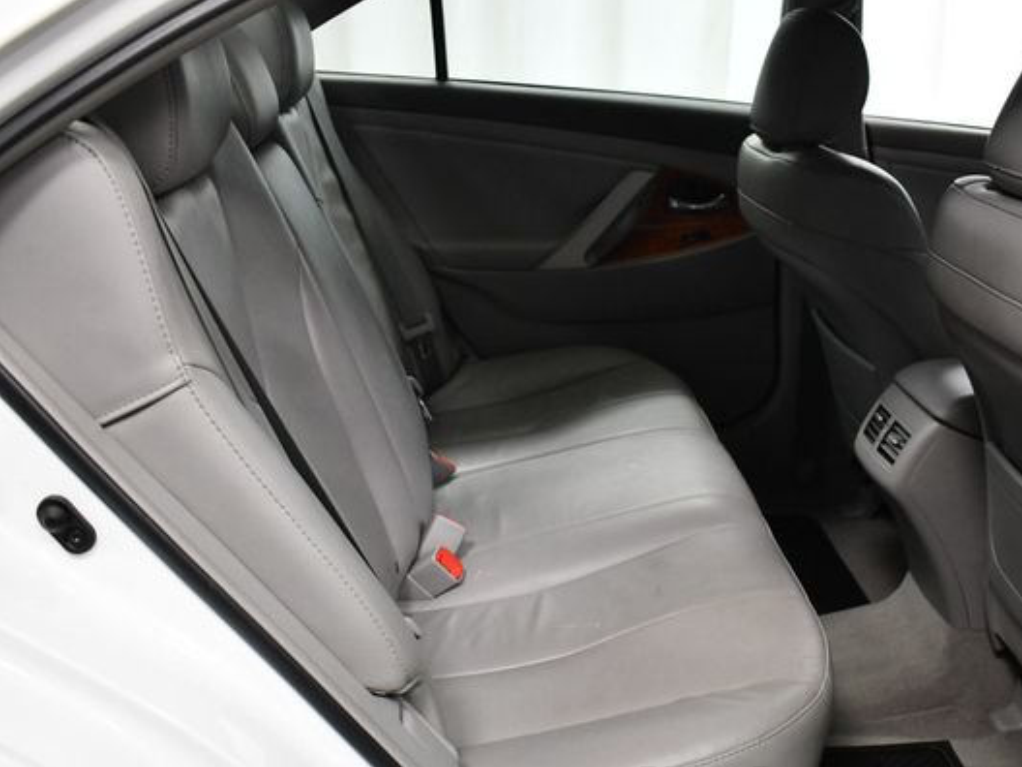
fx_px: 1240
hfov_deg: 44.5
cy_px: 407
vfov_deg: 34.3
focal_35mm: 42
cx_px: 617
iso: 1800
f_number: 3.5
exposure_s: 1/125
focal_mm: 18
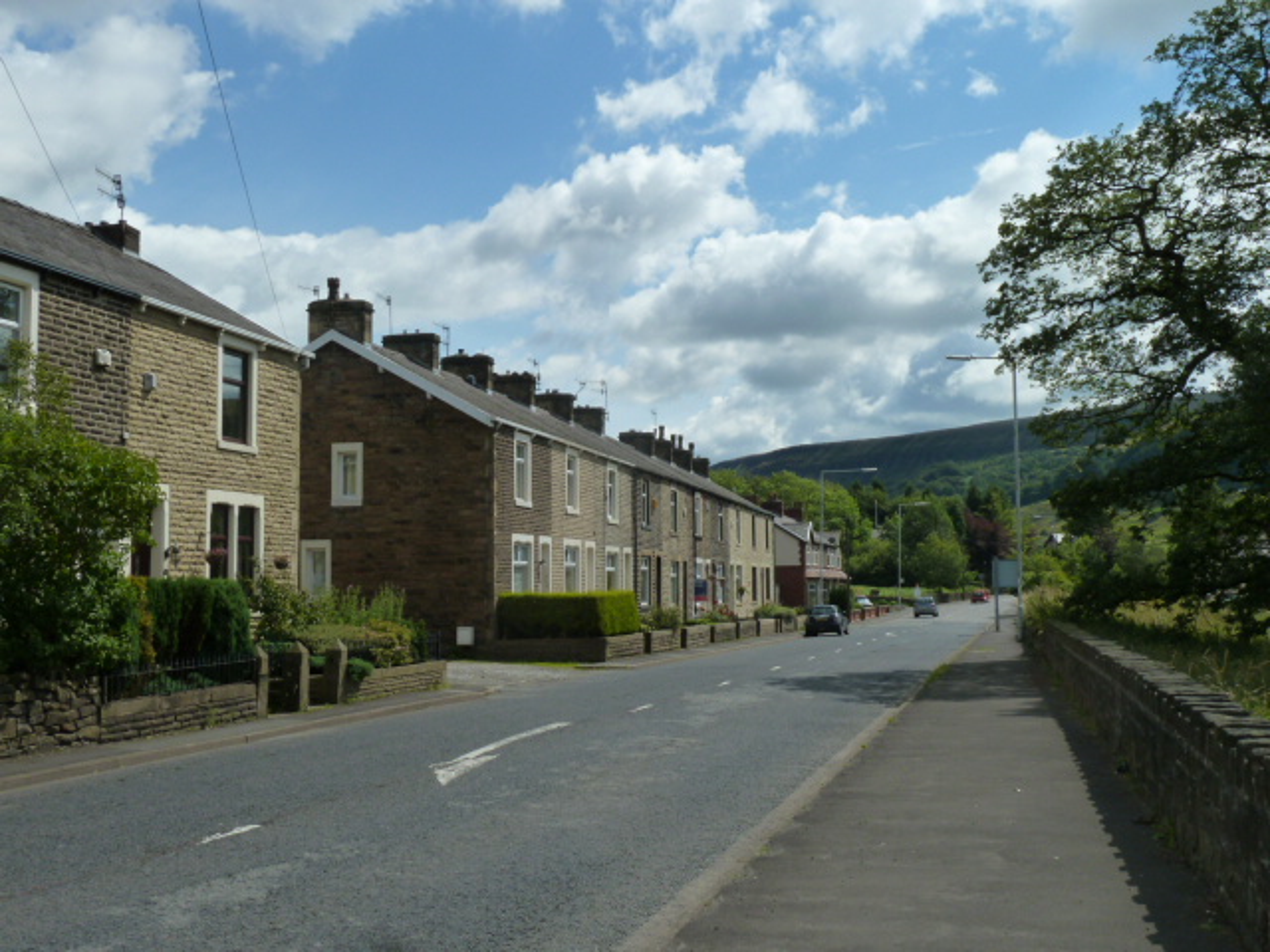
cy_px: 476
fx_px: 1468
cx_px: 635
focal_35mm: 40
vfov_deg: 36.0
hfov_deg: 46.8
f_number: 5.6
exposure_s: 1/640
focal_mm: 6.5
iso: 125
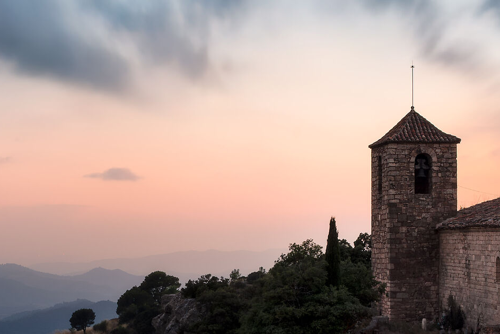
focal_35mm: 85
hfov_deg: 24.0
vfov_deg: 15.7
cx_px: 185
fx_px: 1174
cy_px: 366
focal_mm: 33.2
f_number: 11
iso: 100
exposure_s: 30
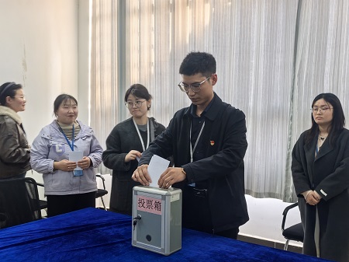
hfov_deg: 50.2
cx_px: 174
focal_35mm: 37
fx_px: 373
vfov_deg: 38.6
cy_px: 131
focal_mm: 6.98
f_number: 4
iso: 320
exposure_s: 1/33.3
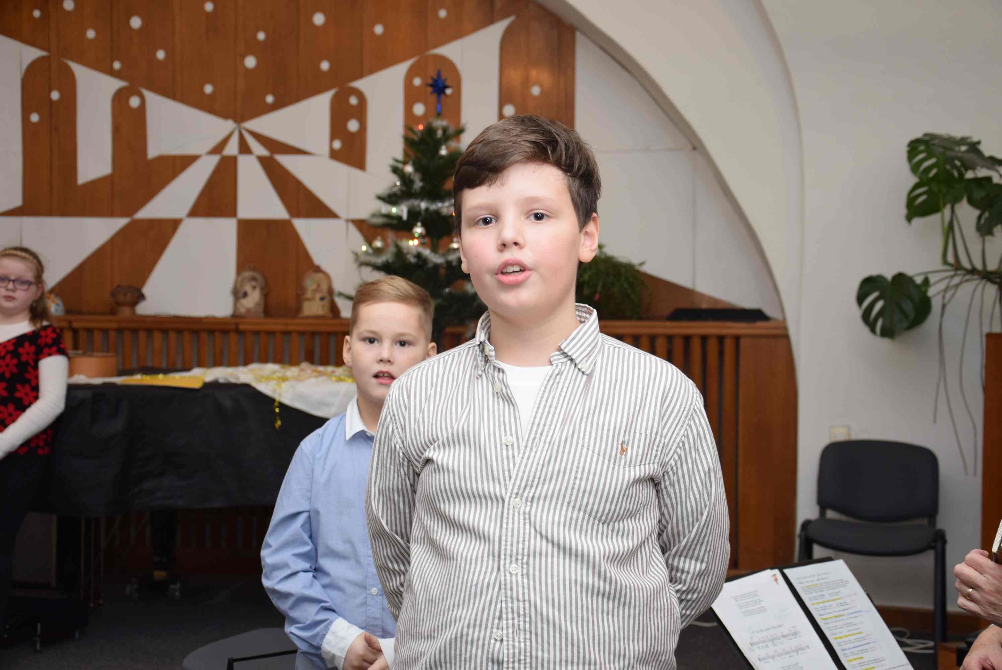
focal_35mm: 57
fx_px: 1588
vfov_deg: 23.8
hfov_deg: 35.0
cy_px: 335
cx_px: 501
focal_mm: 38
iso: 400
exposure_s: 1/100
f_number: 4.5
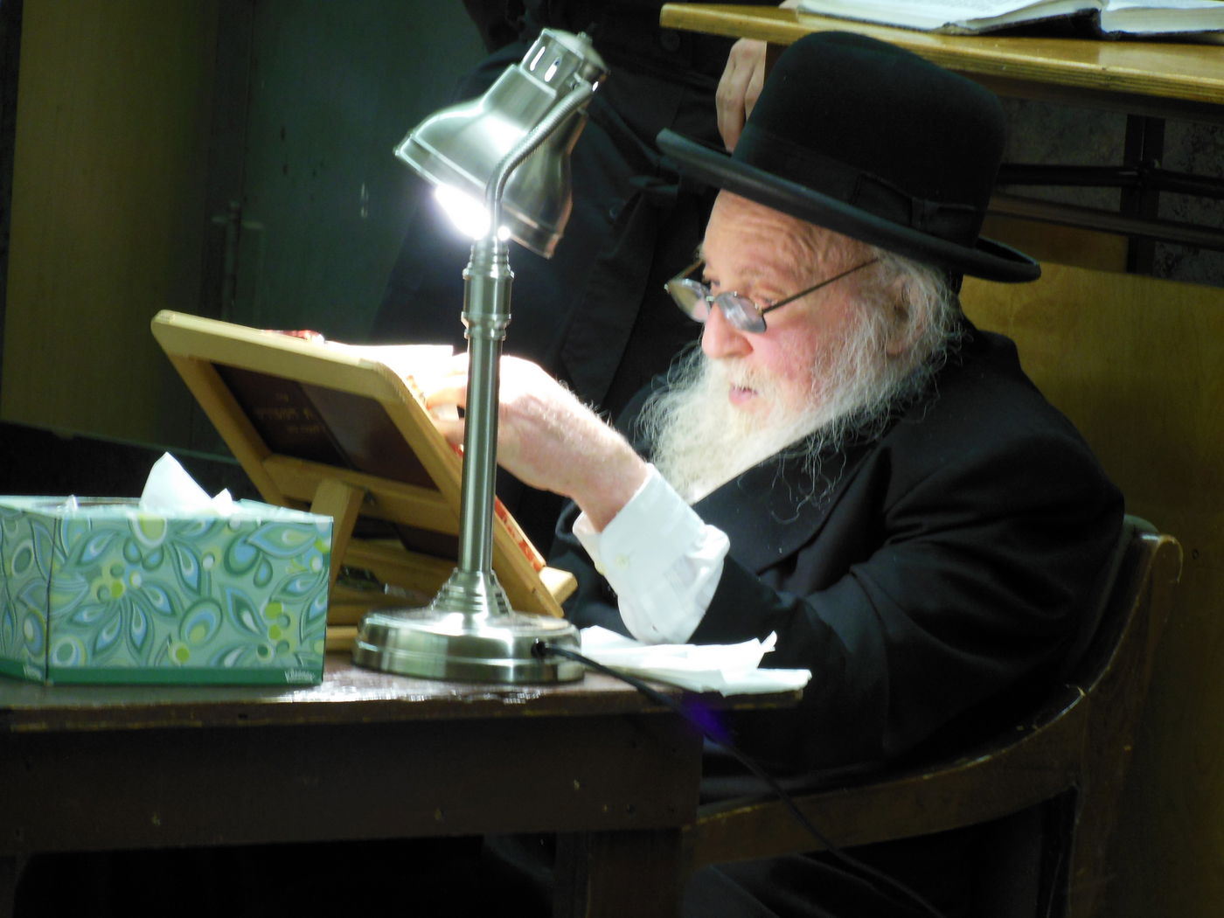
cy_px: 459
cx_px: 612
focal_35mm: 294
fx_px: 10396
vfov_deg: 5.1
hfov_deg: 6.7
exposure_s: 1/10
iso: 400
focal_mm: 52.5
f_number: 5.8
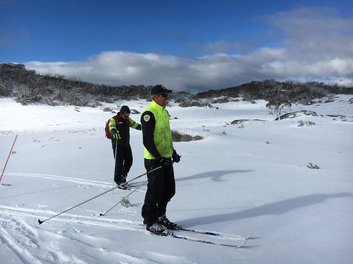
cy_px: 132
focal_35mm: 29
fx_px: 296
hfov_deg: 61.7
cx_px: 176
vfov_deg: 48.2
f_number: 2.2
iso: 25
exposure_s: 1/3077
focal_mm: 4.15
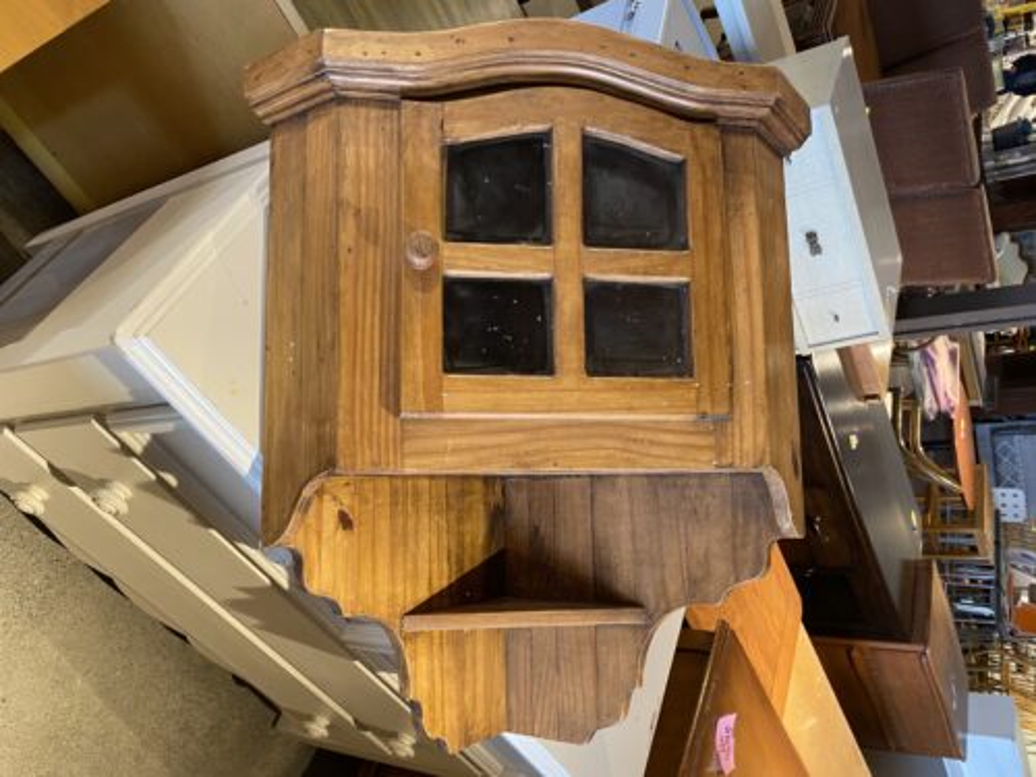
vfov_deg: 53.1
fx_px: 778
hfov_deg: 67.3
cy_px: 388
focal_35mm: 26
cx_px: 518
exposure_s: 1/60
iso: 200
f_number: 1.8
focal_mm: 4.25
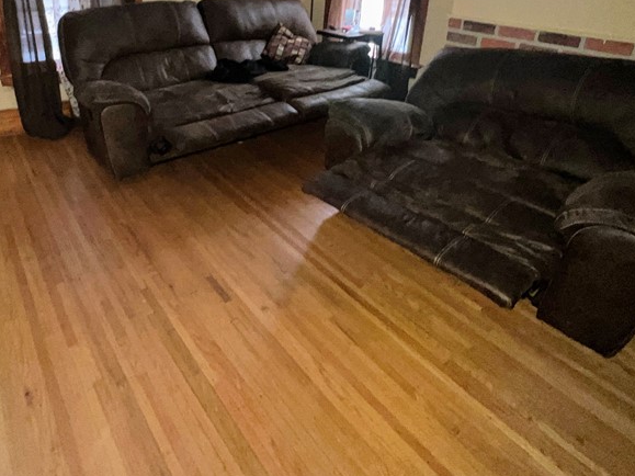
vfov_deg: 55.7
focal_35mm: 23
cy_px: 113
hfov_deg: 72.3
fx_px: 422
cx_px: 227
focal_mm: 1.57
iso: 200
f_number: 1.8
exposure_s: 1/30
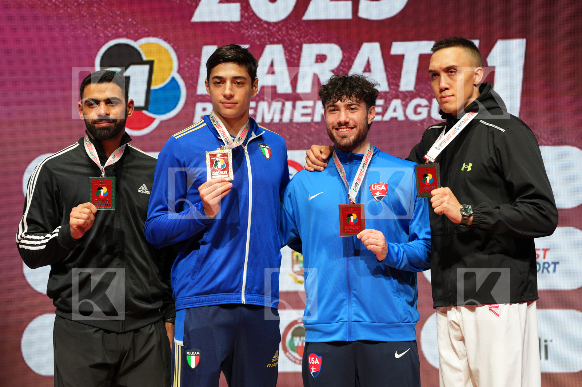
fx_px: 2424
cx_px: 291
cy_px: 194
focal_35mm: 150
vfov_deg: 9.1
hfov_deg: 13.7
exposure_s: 1/250
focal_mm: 150
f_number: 2.8
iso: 250
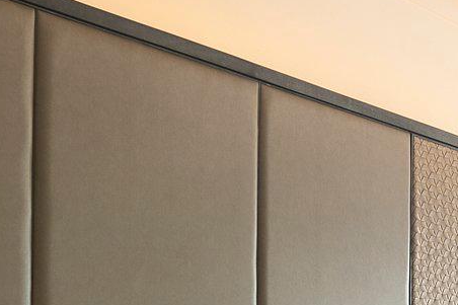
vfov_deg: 14.1
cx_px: 849
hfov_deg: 18.1
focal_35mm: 86
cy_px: 549
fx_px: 1094
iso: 320
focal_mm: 19
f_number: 8
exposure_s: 1/10
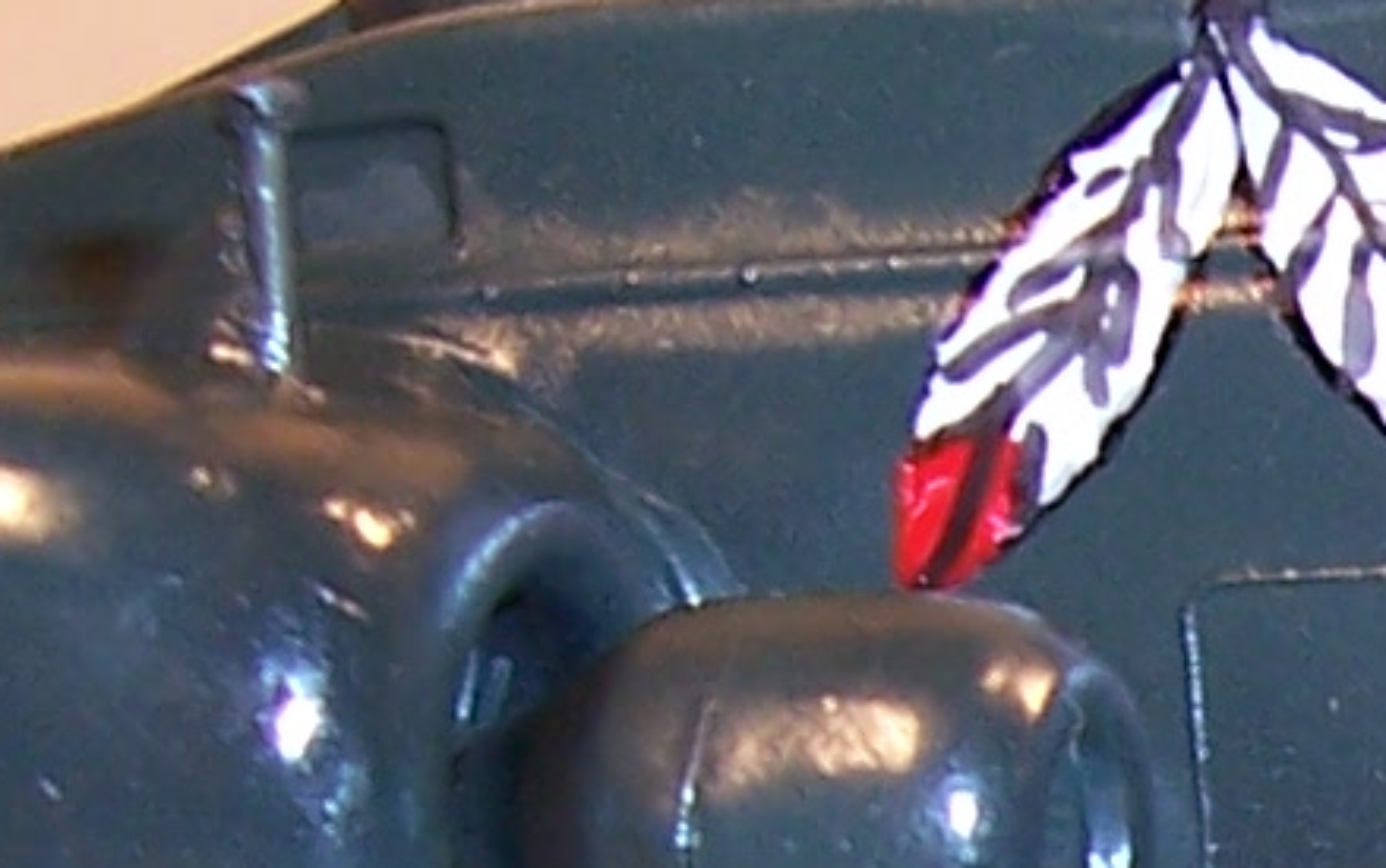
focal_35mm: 189
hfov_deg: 10.3
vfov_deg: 6.7
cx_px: 2687
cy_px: 1919
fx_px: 7144
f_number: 2.7
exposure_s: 1/60
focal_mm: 5.6
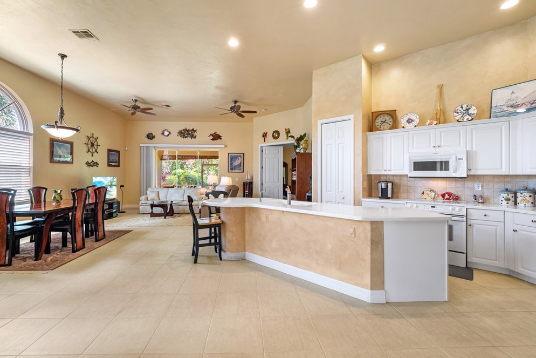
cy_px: 177
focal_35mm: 15
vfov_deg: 77.3
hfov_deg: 100.4
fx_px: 223
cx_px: 264
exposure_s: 1/3
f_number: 7.1
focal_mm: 7
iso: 200
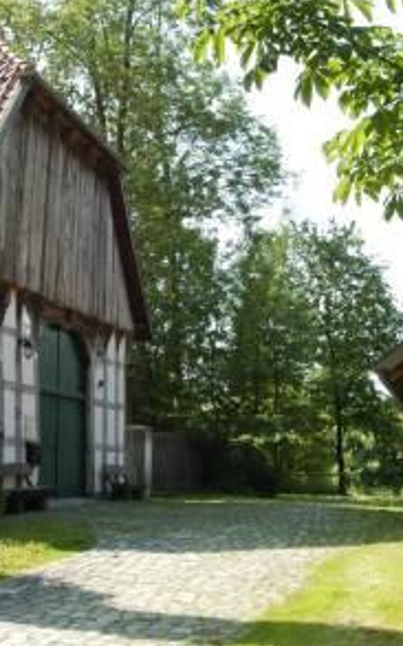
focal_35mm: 56
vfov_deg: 36.3
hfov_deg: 23.1
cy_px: 320
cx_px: 150
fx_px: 985
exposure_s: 1/320
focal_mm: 24
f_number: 9
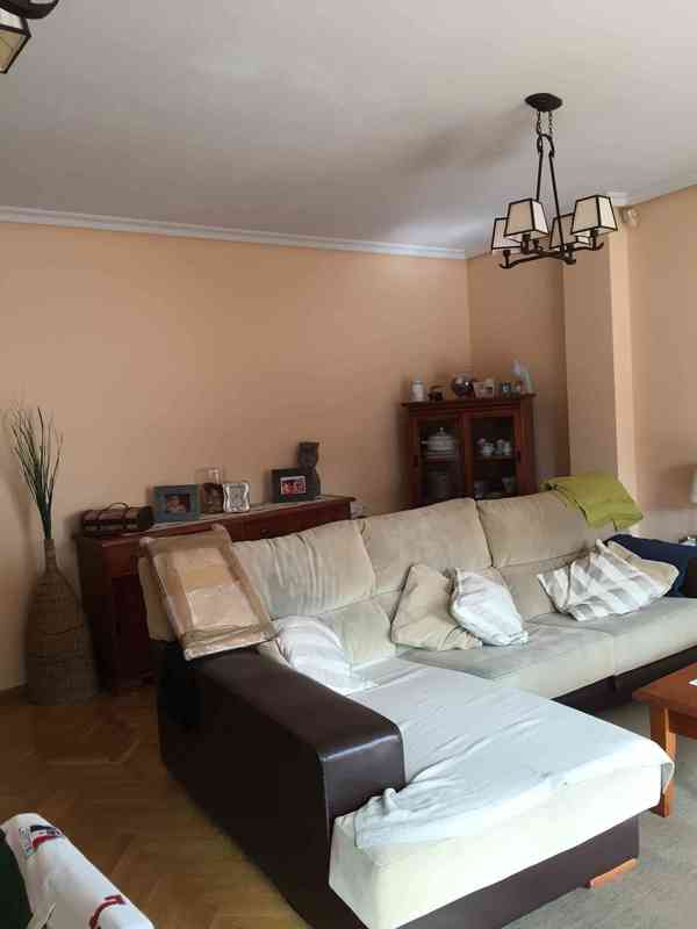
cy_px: 464
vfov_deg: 61.7
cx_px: 348
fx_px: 779
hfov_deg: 48.2
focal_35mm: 29
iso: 32
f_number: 2.2
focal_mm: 4.15
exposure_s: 1/30
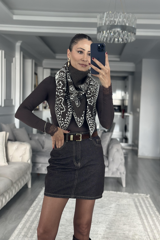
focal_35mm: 50
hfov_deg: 27.0
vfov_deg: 39.6
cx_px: 73
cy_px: 120
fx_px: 333
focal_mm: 6.86
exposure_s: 1/95
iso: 125
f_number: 1.78
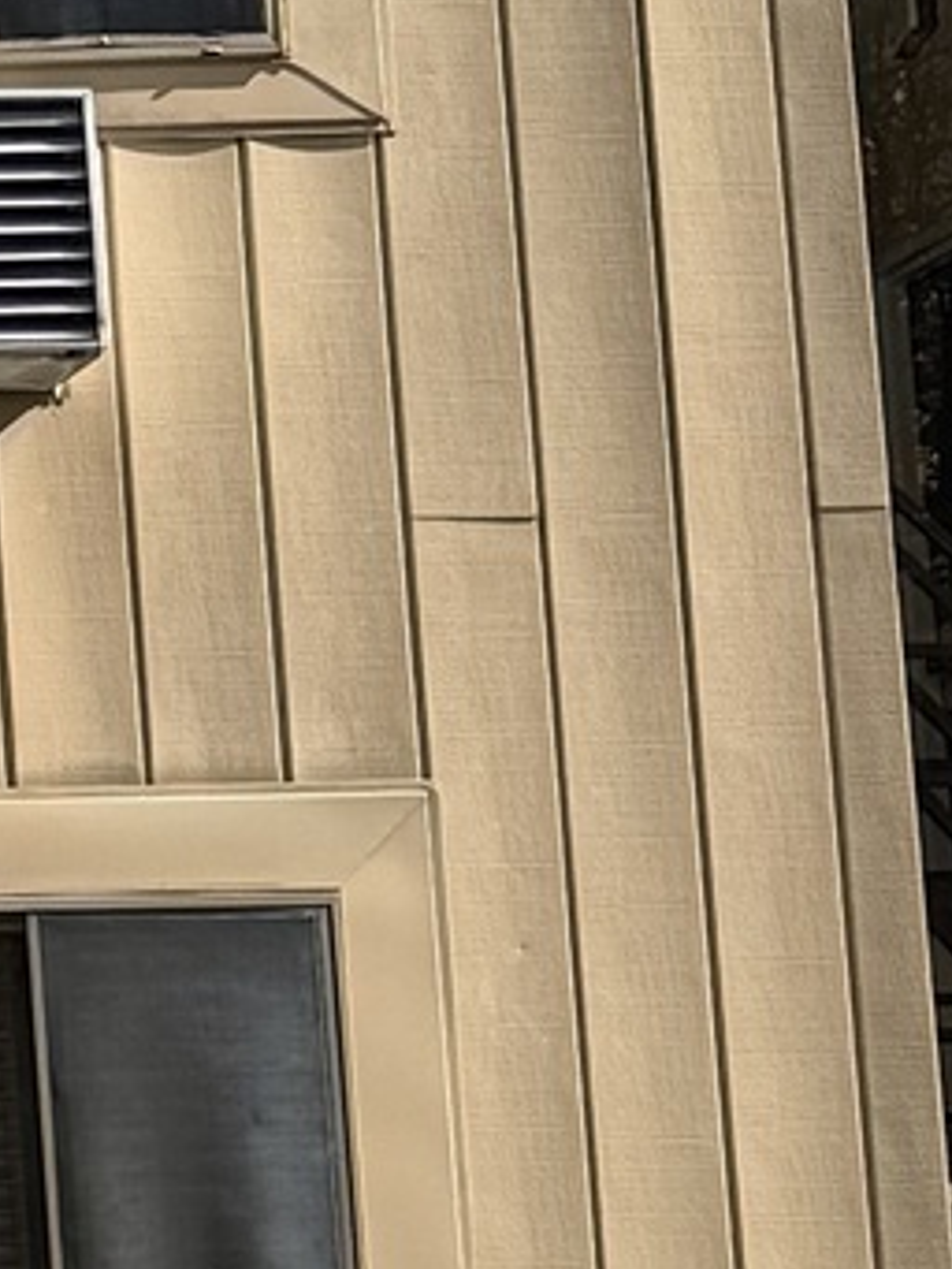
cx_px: -2142
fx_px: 5937
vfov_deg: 12.2
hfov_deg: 7.7
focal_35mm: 162
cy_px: 688
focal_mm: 6.76
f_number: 1.78
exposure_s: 1/2299
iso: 80
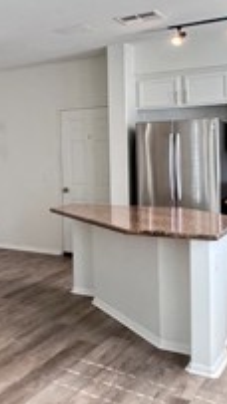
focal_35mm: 48
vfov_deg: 42.6
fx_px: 514
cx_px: -104
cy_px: 155
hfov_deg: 21.3
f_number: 2.2
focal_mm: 2.22
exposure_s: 1/120
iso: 320
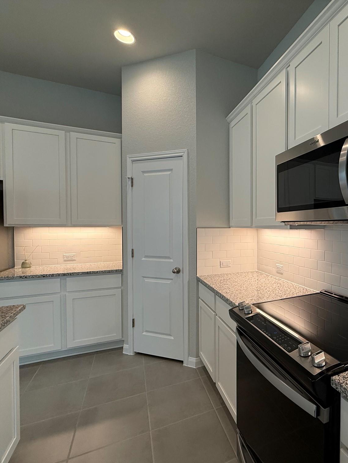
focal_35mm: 19
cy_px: 234
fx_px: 255
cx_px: 264
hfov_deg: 64.3
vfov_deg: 84.7
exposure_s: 1/120
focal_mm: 2.22
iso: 125
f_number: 2.2
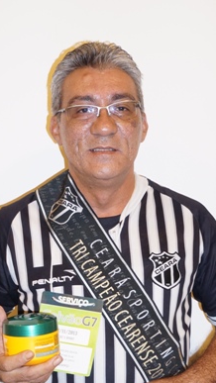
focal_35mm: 56
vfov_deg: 36.4
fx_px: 570
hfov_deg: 21.4
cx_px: 81
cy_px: 285
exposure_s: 1/60
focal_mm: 18
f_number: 4
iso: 800
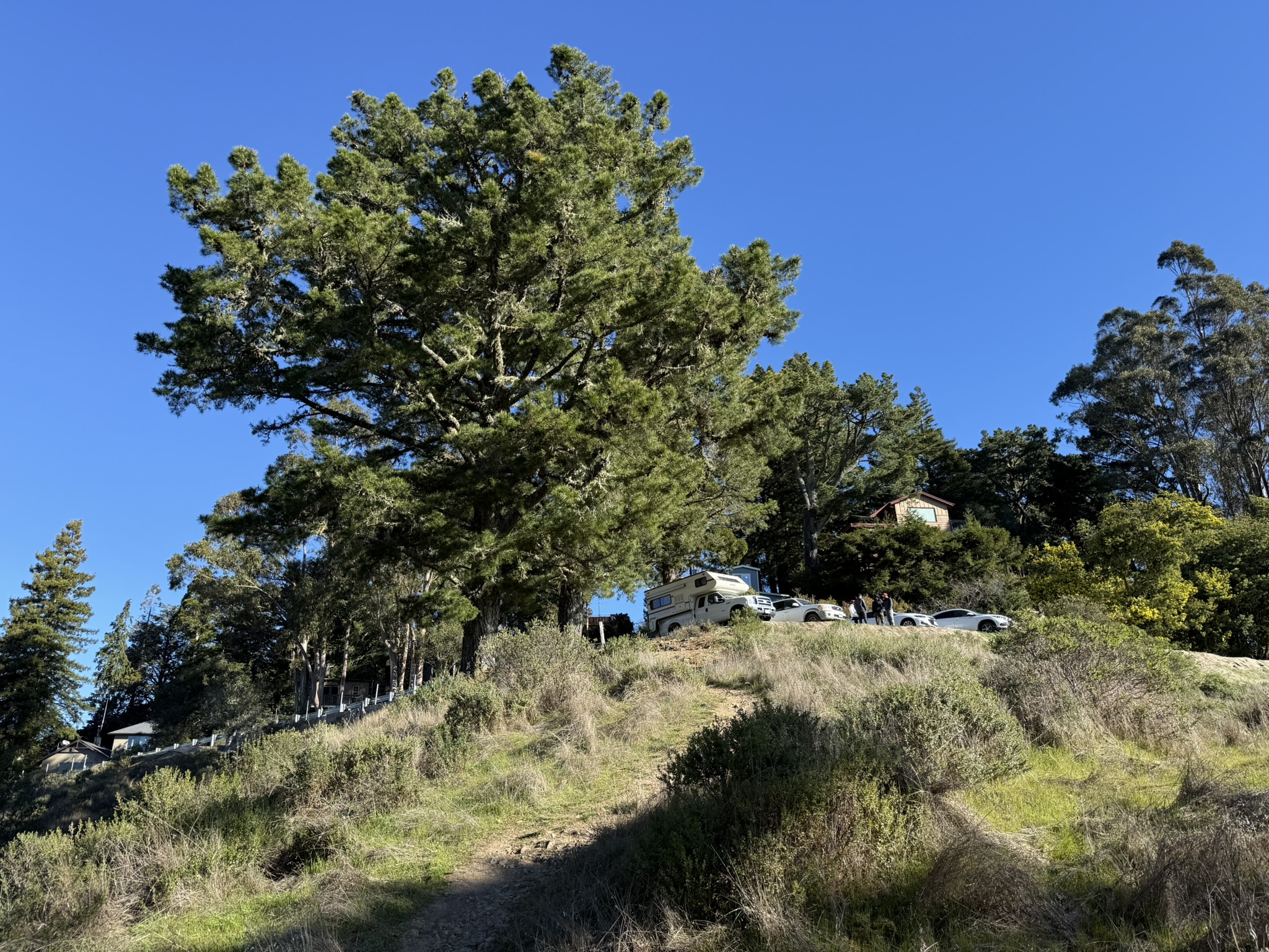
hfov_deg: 71.6
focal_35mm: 24
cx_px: 634
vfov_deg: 56.8
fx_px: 880
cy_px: 476
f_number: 1.78
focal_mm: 6.76
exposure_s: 1/1522
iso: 80
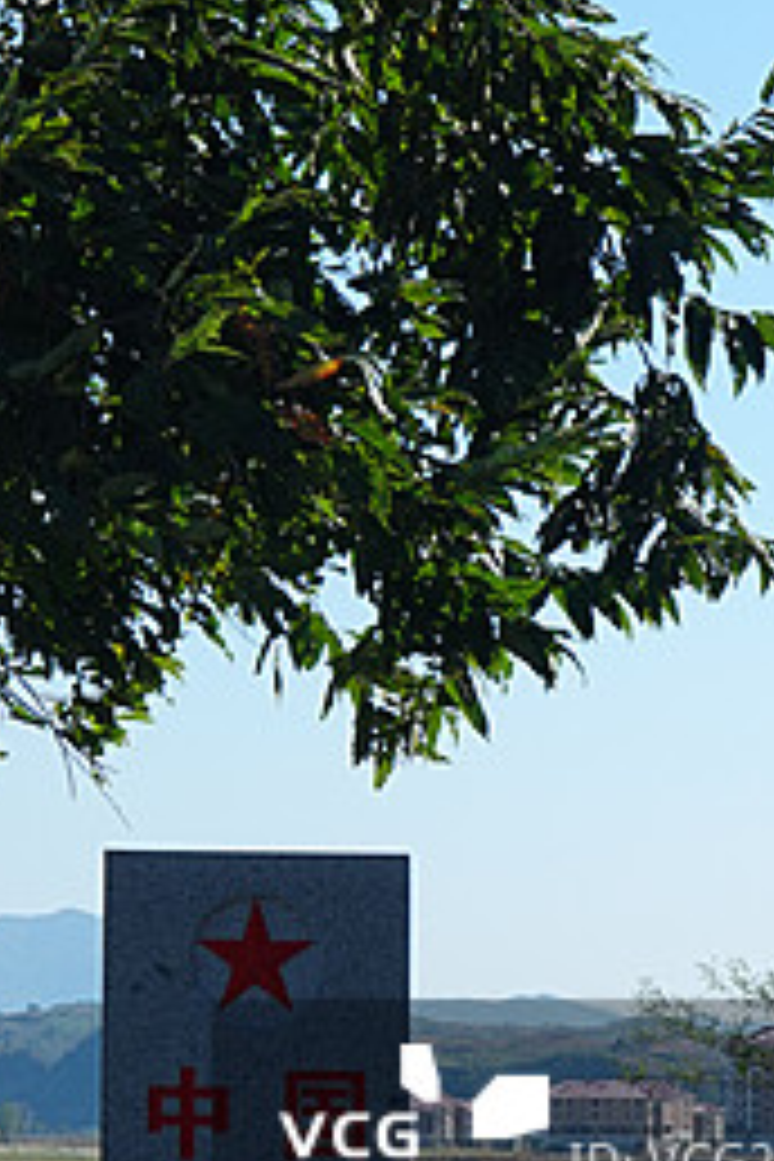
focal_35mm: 177
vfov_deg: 11.6
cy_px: 302
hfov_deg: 7.7
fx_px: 5708
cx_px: 16
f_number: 5.6
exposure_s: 1/500
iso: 125
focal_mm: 21.12
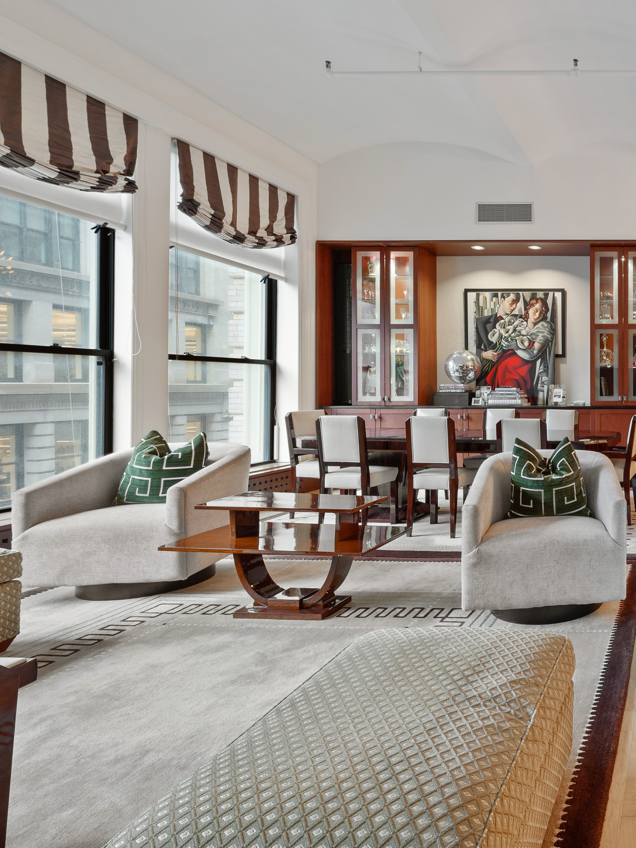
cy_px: 415
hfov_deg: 55.4
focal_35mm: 21
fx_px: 514
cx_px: 567
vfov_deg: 79.0
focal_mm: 14
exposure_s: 1.6
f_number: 11
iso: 200
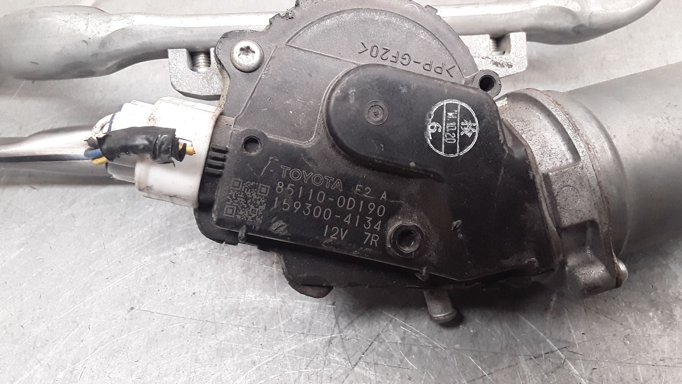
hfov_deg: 62.6
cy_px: 163
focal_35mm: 31
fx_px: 561
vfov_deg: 37.7
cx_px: 337
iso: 100
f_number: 1.9
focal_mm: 2.91
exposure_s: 1/50
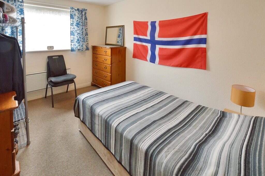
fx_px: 110
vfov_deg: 77.2
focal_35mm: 15
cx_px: 132
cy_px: 88
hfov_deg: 100.4
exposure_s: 1/15
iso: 360
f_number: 8
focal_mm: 10
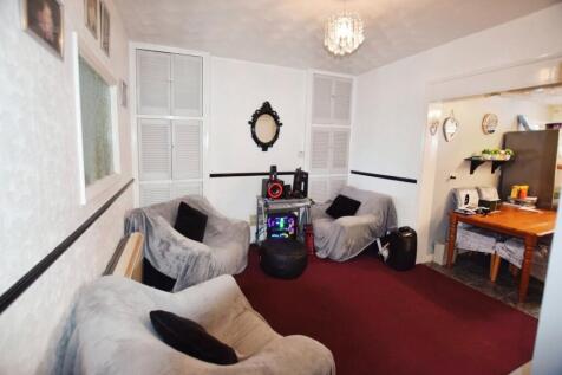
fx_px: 234
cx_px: 281
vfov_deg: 77.3
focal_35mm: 15
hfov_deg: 100.4
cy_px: 188
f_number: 3.5
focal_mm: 10
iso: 800
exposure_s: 1/60
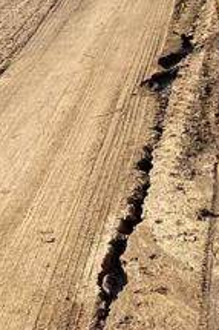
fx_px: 1179
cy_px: -37
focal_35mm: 129
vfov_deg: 15.5
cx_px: 95
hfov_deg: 10.6
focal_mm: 4.25
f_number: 1.8
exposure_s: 1/1287
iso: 32
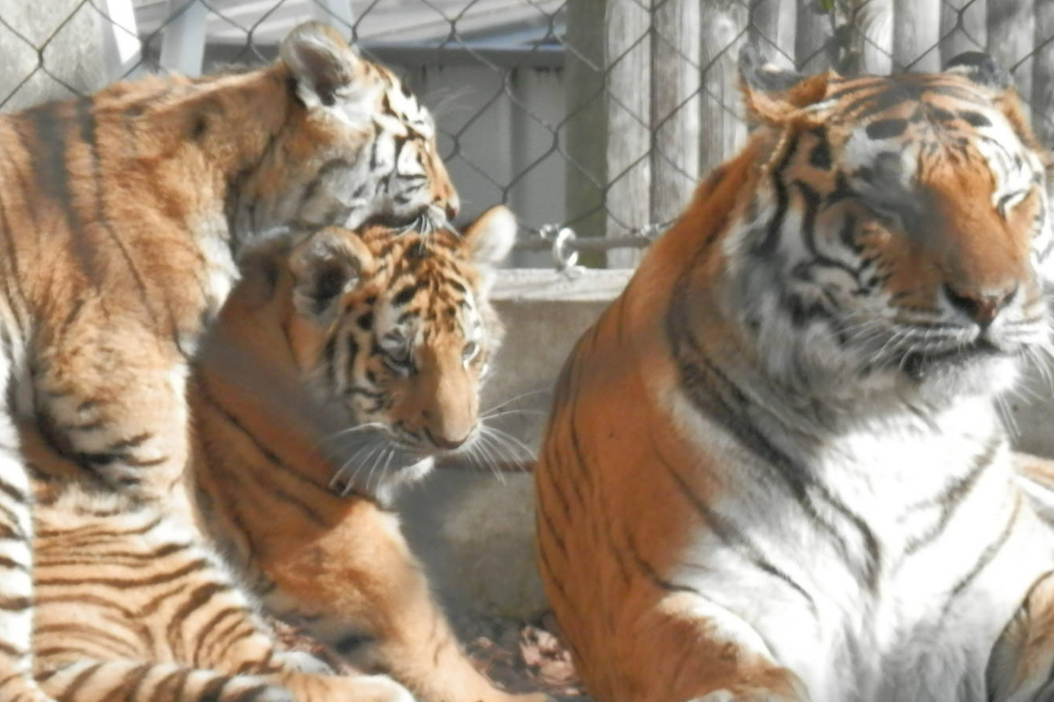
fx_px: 16131
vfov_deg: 2.5
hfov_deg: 3.7
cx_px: 575
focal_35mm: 551
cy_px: 372
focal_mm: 78.6
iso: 400
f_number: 6.9
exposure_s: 1/500
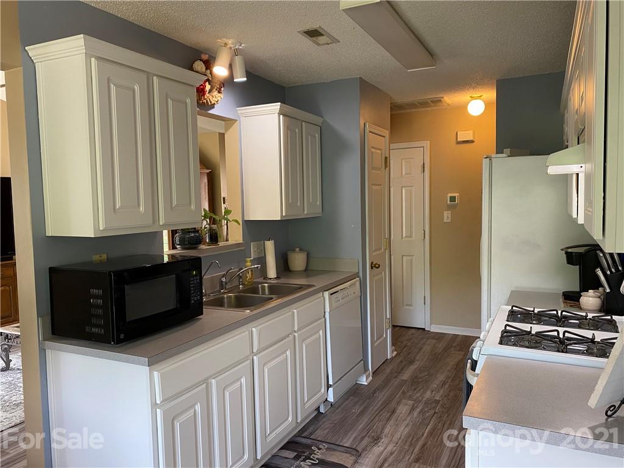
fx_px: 469
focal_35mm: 26
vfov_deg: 53.1
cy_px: 234
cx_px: 312
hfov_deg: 67.3
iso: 80
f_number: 1.8
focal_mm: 4.25
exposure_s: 1/60
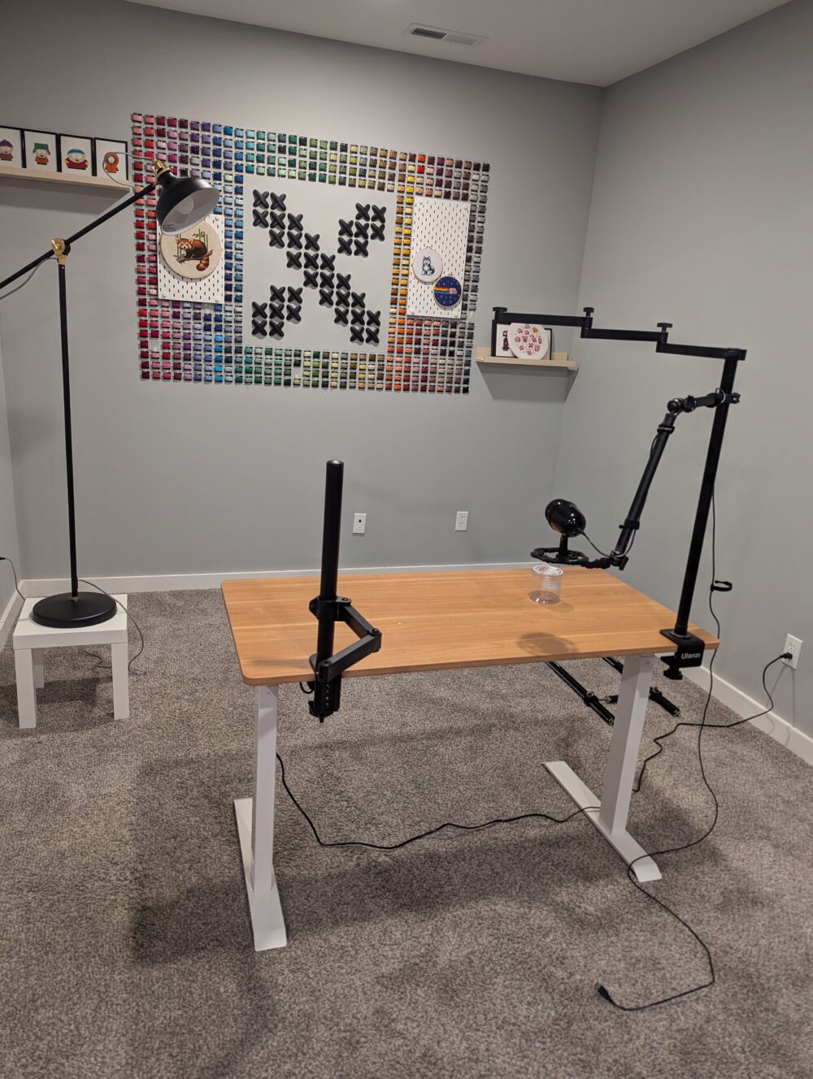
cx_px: 406
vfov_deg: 71.5
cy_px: 540
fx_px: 750
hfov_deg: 56.9
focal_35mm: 24
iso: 1098
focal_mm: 6.81
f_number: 1.85
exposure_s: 1/120
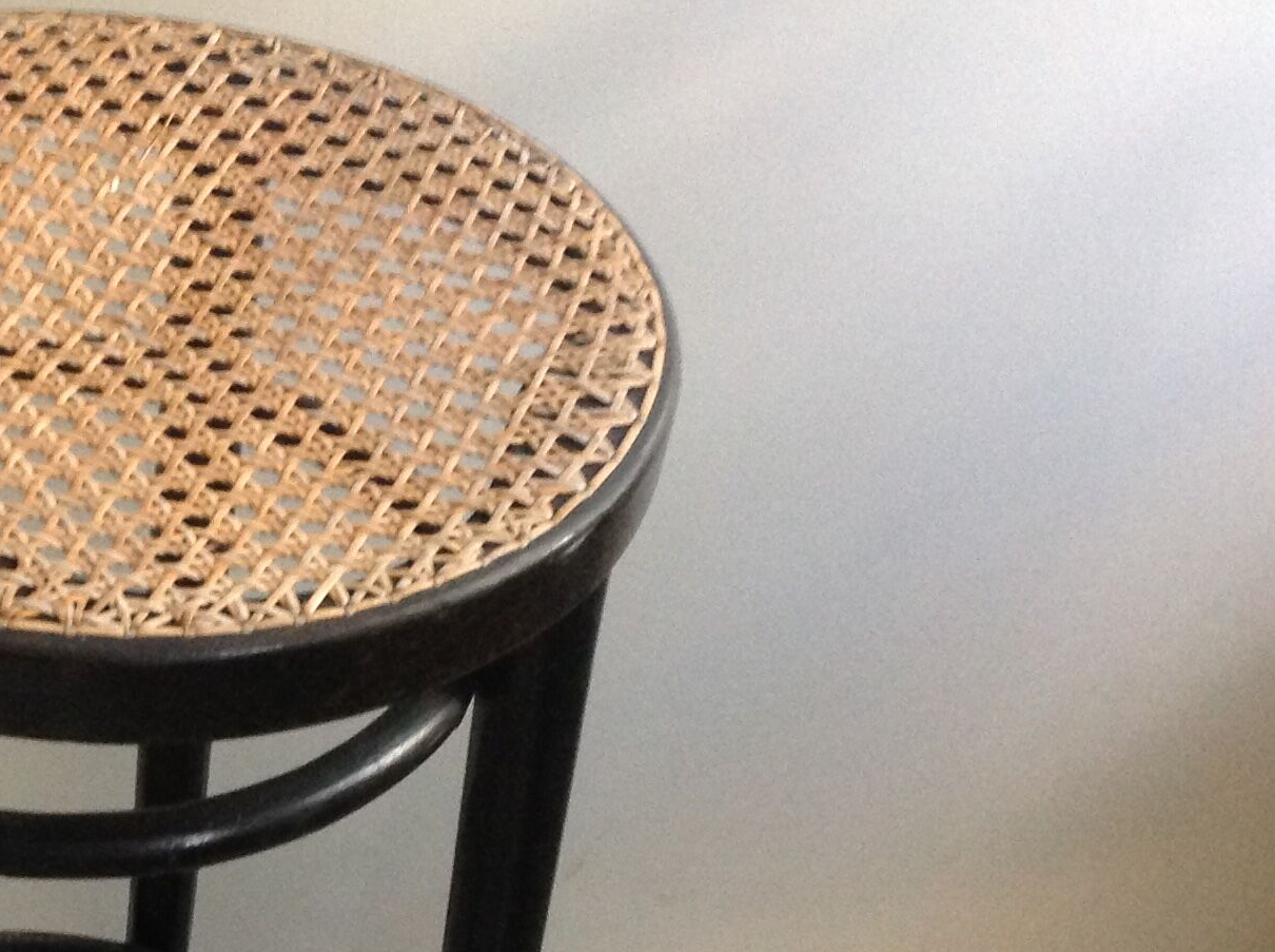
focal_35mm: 75
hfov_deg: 25.0
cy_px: 988
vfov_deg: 19.0
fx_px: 2758
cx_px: 46
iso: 250
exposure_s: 1/15
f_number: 2.4
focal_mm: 4.28
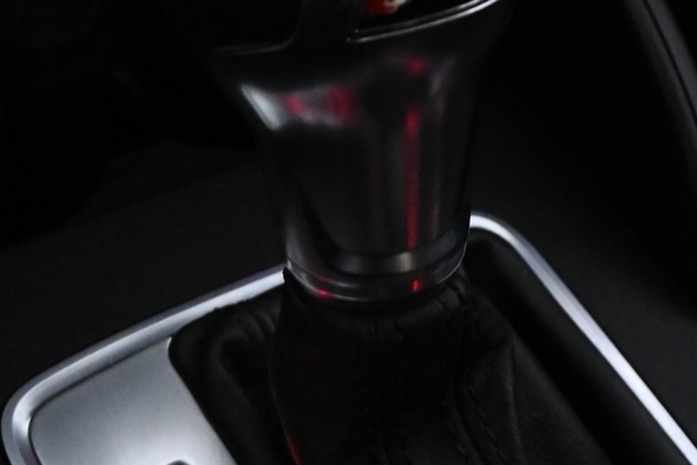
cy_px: 400
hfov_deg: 27.3
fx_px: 1433
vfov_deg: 18.2
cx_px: 422
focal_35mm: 74
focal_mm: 18
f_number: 6.3
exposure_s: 1/30
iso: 5000
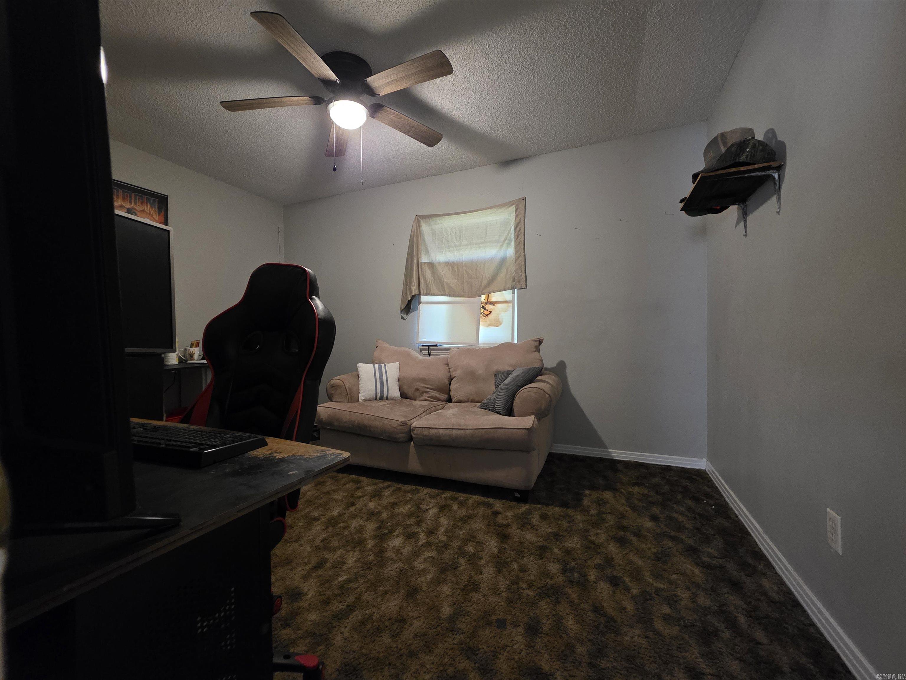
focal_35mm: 13
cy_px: 340
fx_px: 340
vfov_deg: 89.9
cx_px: 453
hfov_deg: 106.2
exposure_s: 1/40
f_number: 1.9
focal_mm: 2.2
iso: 1000
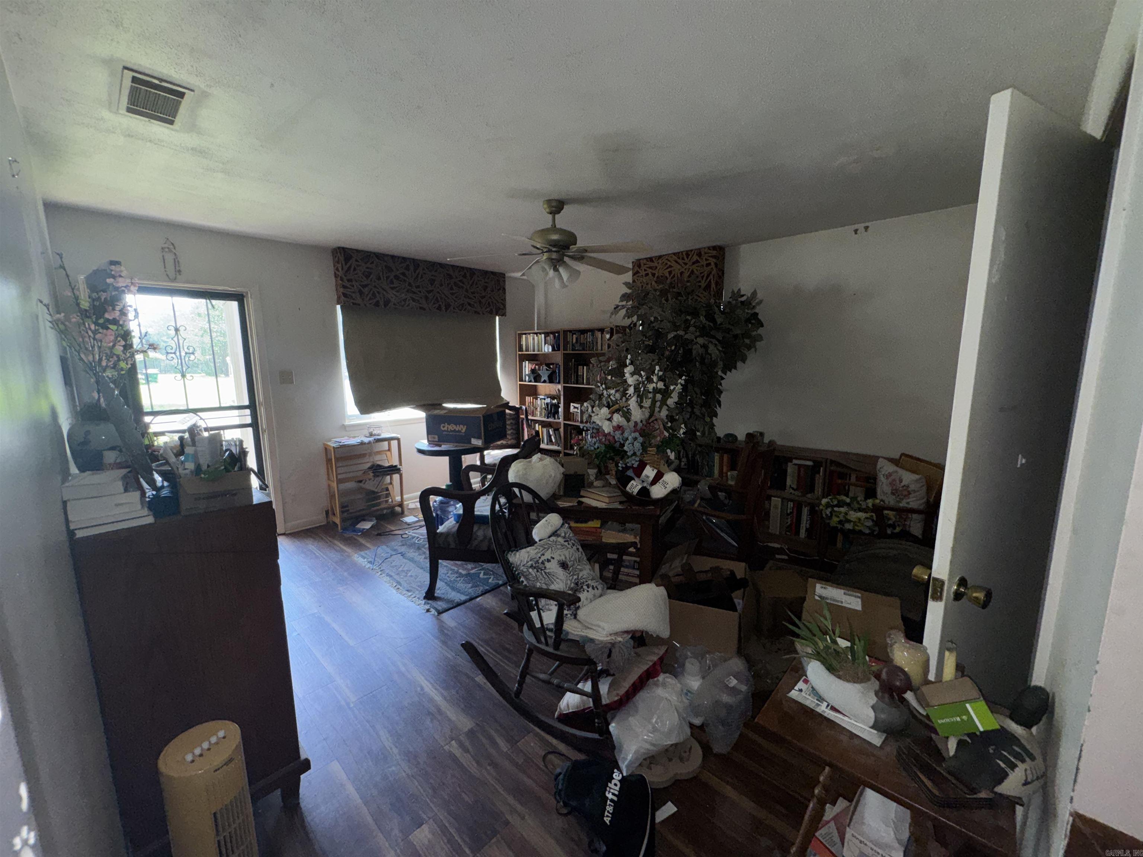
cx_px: 572
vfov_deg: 85.7
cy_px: 428
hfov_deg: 102.1
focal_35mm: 14
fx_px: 462
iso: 80
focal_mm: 2.22
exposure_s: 1/70
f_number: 2.2
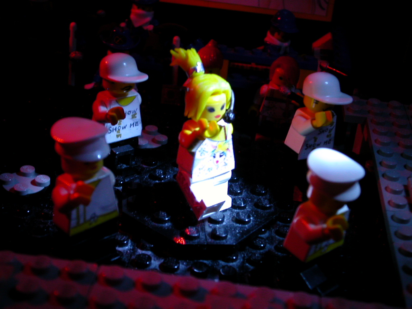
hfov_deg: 33.2
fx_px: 690
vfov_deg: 25.2
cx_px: 206
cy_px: 154
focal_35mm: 58
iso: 150
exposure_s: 1/3.7
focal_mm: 8.9
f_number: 3.4
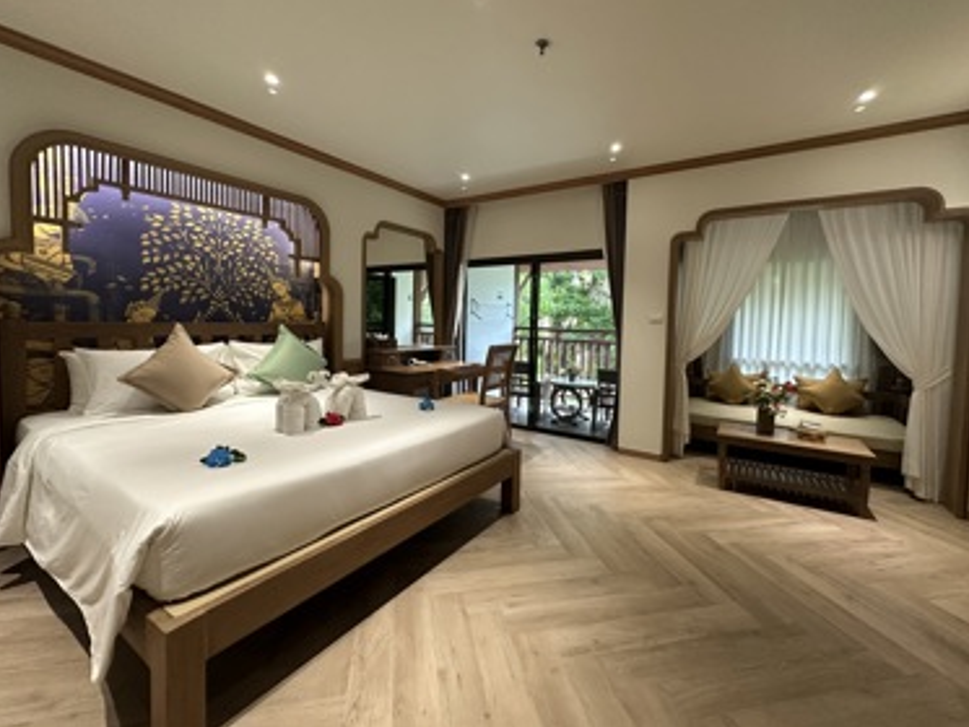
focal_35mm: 15
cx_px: 491
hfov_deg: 98.1
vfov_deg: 81.7
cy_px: 340
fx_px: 420
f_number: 2.2
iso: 250
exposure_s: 1/100
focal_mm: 2.22
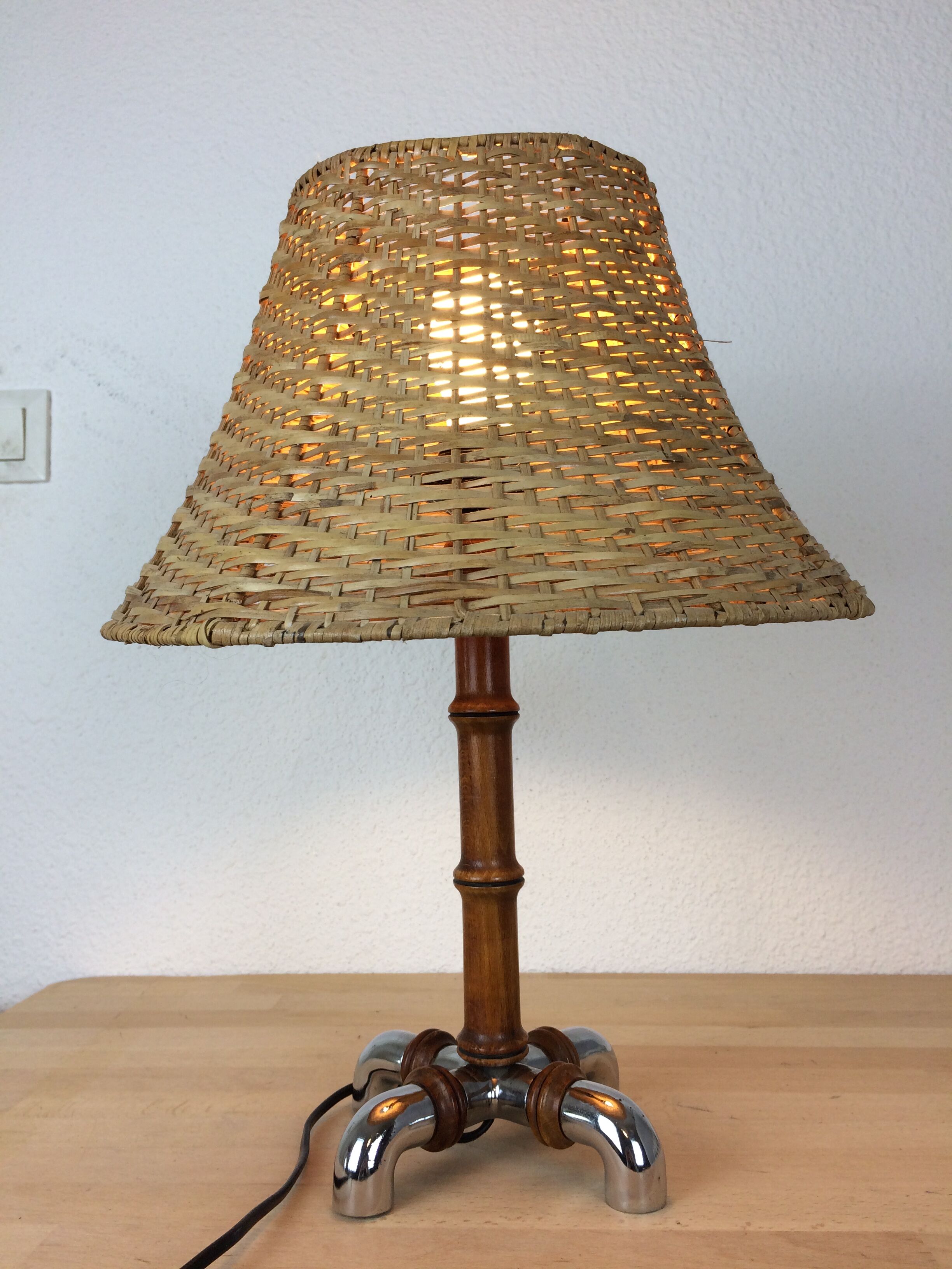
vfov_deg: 61.7
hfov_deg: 48.2
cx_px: 476
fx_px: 1063
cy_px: 634
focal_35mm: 29
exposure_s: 1/100
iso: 50
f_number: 2.2
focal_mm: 4.15
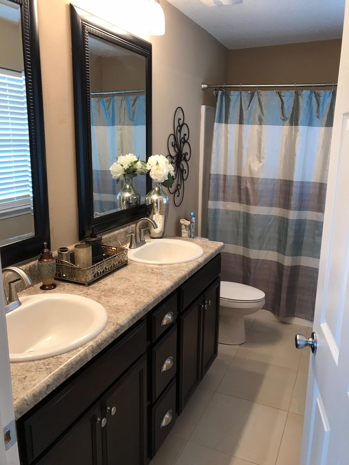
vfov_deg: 63.4
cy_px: 232
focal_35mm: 28
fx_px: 376
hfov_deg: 49.7
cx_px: 174
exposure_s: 1/24
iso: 32
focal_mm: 3.99
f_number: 1.8
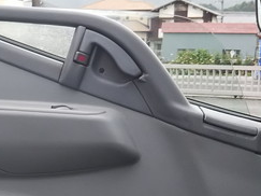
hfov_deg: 24.4
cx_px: 56
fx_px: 595
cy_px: 180
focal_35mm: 79
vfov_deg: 18.3
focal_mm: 4
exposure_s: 1/60
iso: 50
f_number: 2.2
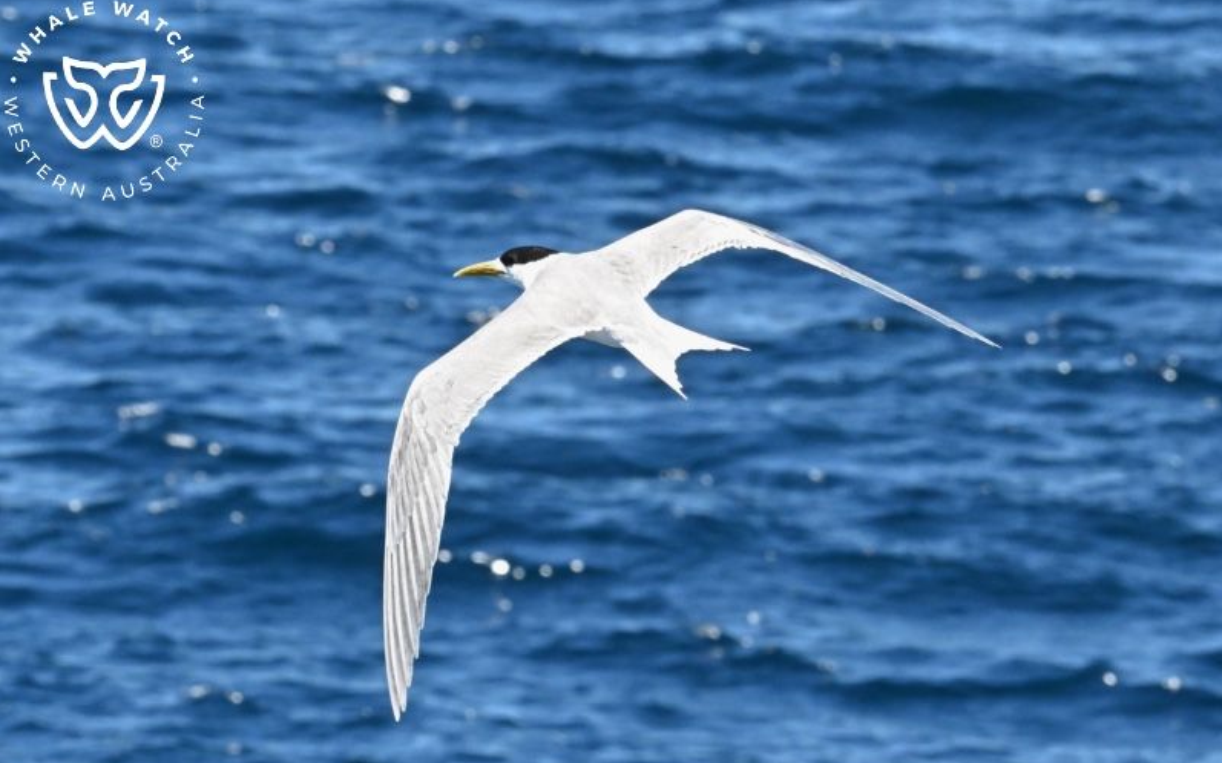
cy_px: 401
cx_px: 612
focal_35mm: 307
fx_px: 10223
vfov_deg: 4.3
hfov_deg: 6.8
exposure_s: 1/1600
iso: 3200
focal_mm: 300
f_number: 18
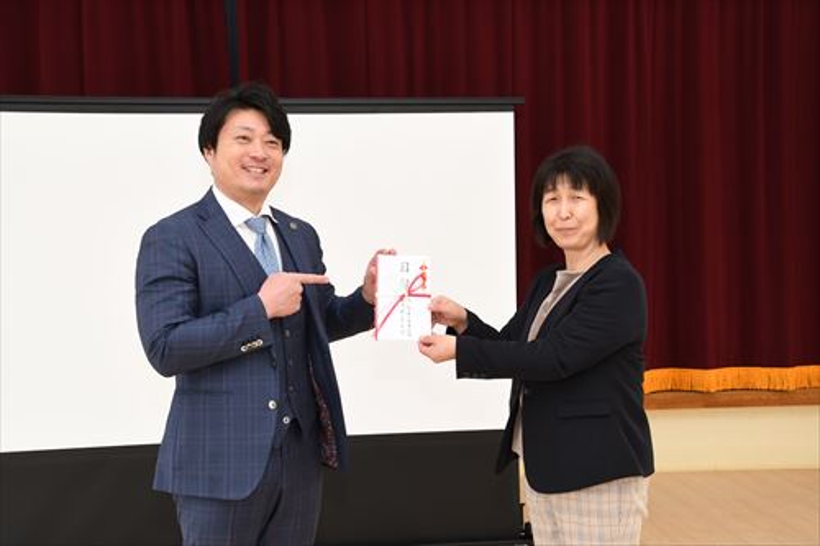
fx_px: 1025
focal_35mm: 45
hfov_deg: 43.6
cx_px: 410
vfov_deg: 29.8
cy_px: 273
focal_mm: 30
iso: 500
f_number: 5.6
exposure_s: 1/100
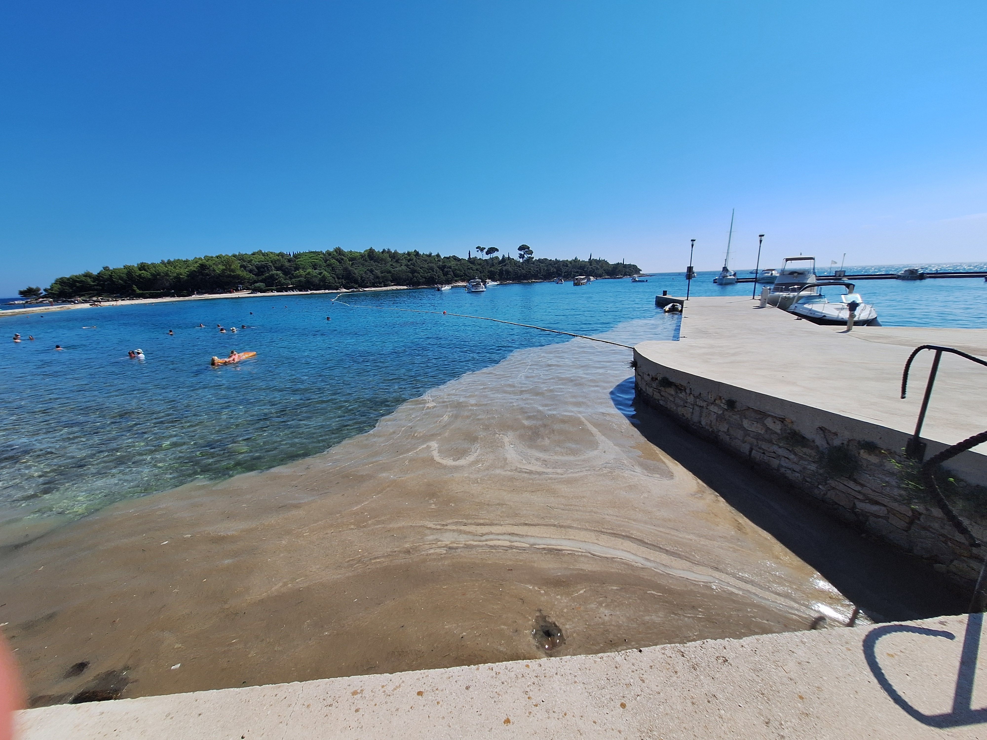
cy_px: 370
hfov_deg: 106.2
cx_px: 494
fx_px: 371
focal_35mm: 13
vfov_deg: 89.9
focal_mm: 1.74
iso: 40
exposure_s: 1/2513
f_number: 2.2
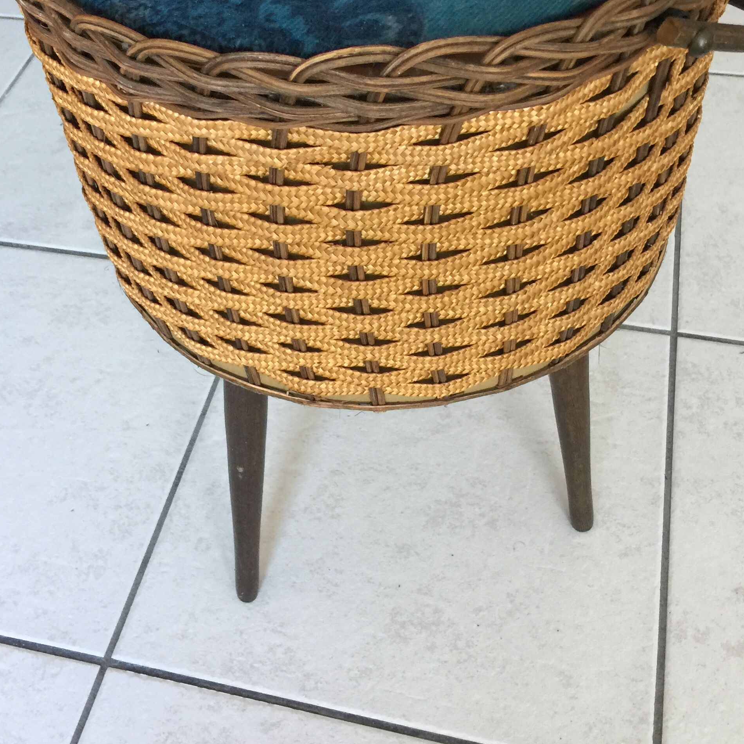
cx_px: 332
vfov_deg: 37.9
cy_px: 238
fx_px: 1070
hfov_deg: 38.3
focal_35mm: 44
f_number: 2.2
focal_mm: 4.15
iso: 64
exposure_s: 1/17
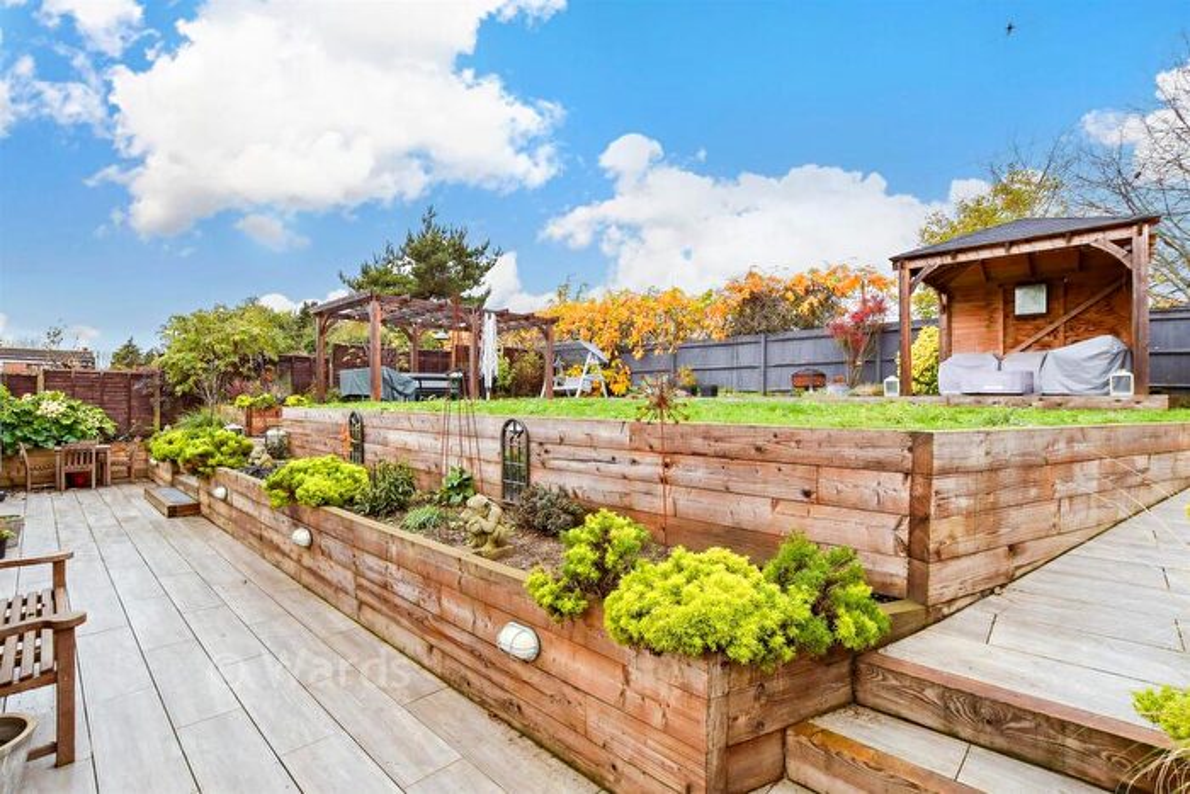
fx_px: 496
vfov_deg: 77.4
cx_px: 595
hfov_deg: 100.4
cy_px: 397
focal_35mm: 15
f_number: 8
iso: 320
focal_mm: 10
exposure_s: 1/160
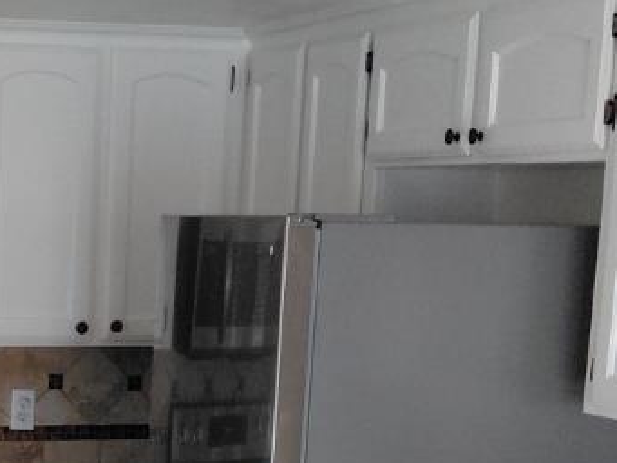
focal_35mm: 110
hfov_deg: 17.3
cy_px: 638
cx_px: -52
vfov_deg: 12.9
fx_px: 1961
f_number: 1.8
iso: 250
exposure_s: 1/120
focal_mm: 4.69
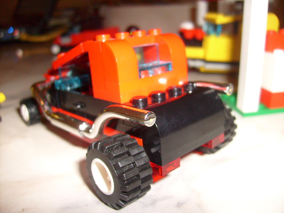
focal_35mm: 35
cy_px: 106
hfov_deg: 52.6
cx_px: 142
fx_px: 287
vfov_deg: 40.7
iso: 100
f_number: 2.8
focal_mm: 5.8
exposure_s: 1/45
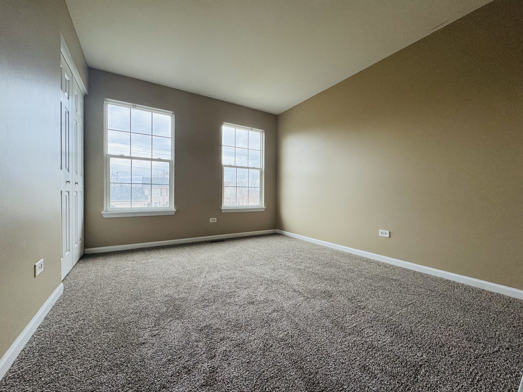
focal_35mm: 14
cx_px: 262
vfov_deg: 85.7
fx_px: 212
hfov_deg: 102.1
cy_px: 196
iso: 200
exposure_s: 1/99
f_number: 2.2
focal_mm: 2.22
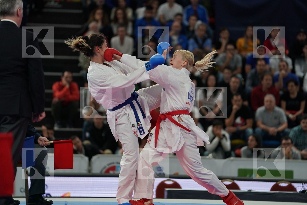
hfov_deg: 10.3
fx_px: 1705
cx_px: 154
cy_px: 102
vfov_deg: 6.9
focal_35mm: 200
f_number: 2.8
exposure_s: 1/1000
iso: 1600
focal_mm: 200
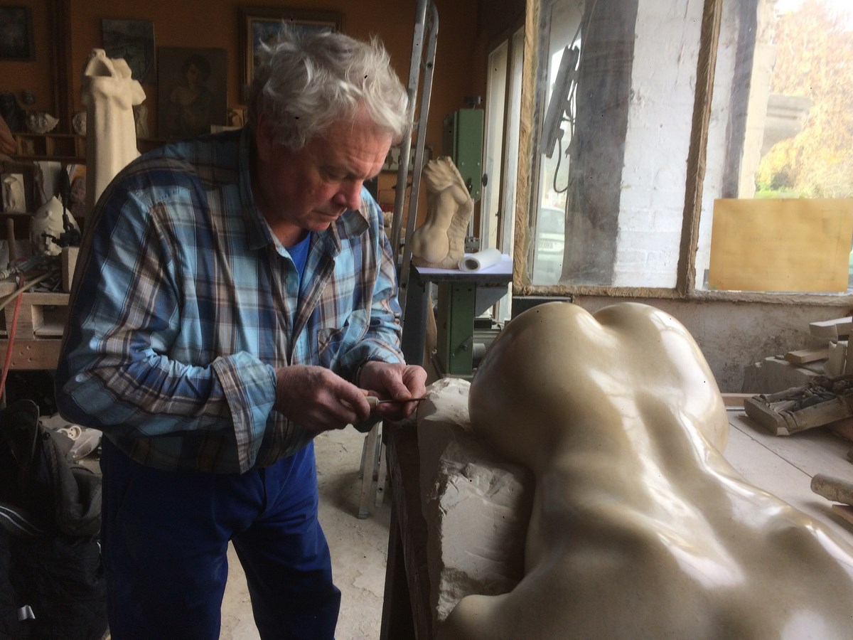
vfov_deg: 48.2
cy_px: 320
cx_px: 426
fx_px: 715
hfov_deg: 61.7
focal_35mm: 29
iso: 50
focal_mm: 4.15
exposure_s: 1/100
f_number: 2.2
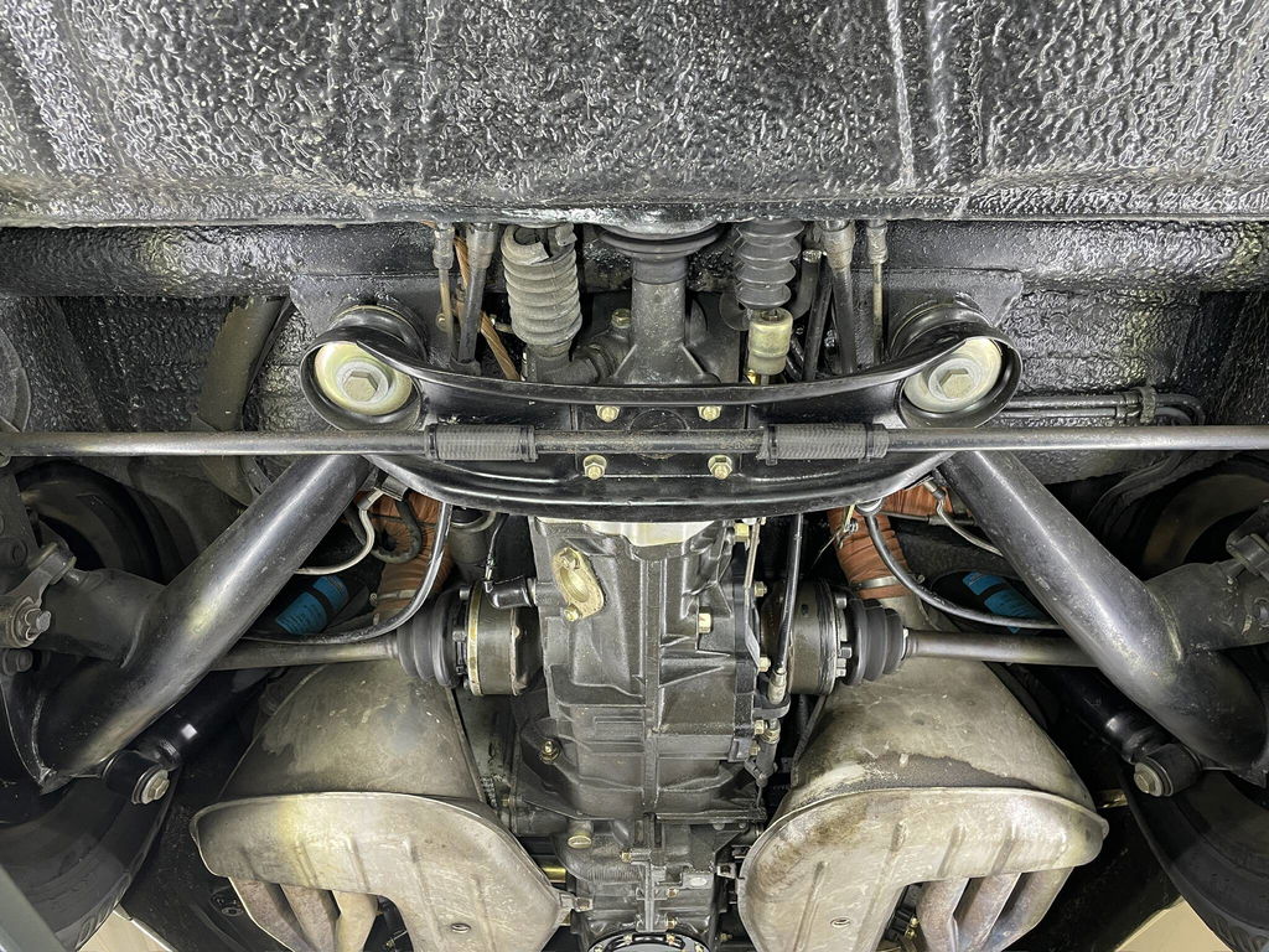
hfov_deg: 67.3
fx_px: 953
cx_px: 634
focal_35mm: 26
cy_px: 476
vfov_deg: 53.1
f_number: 1.6
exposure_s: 1/50
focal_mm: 4.2
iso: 80
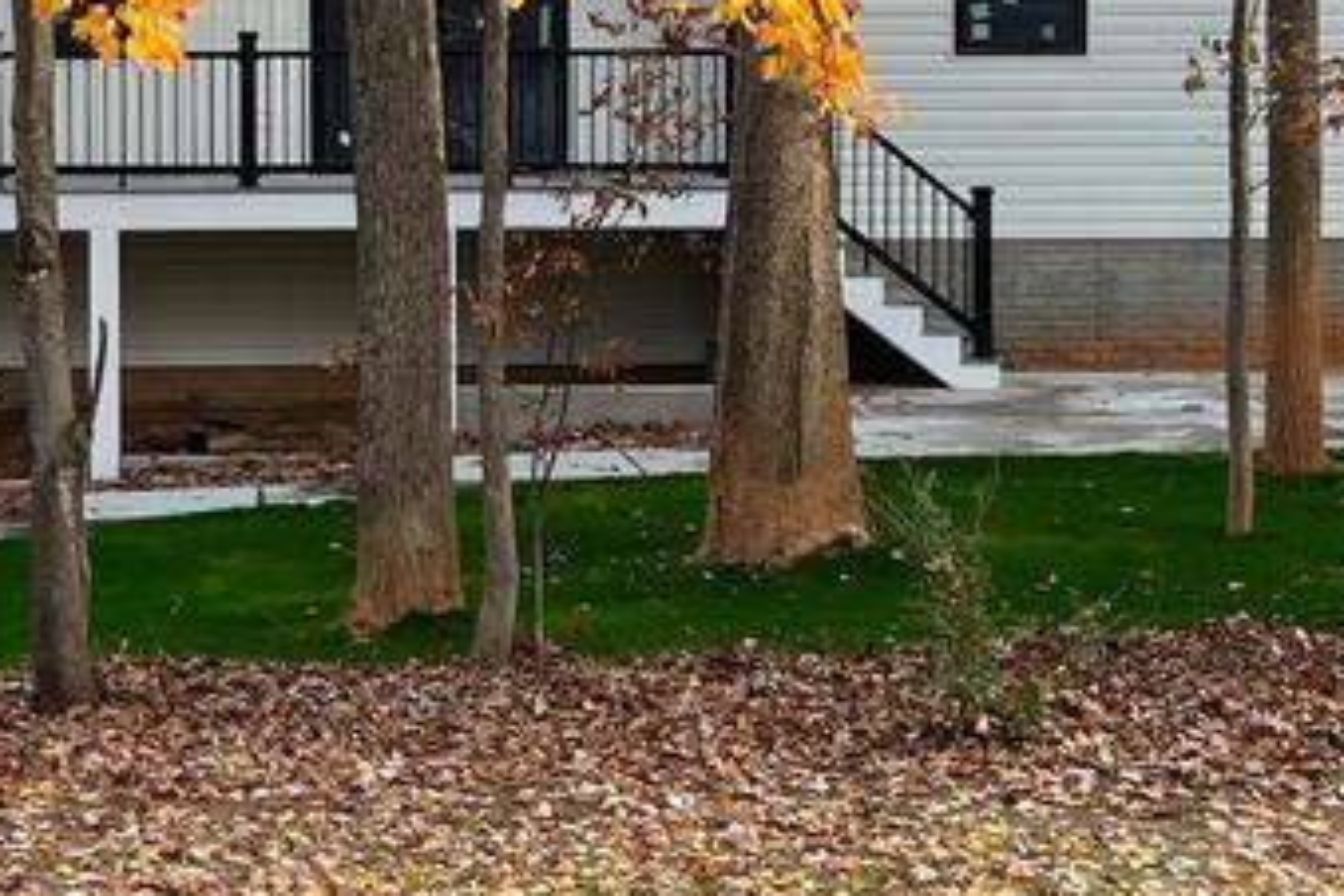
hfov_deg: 17.6
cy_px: 67
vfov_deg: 11.8
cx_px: 230
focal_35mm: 115
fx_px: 4293
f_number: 1.5
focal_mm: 5.7
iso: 32
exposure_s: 1/125
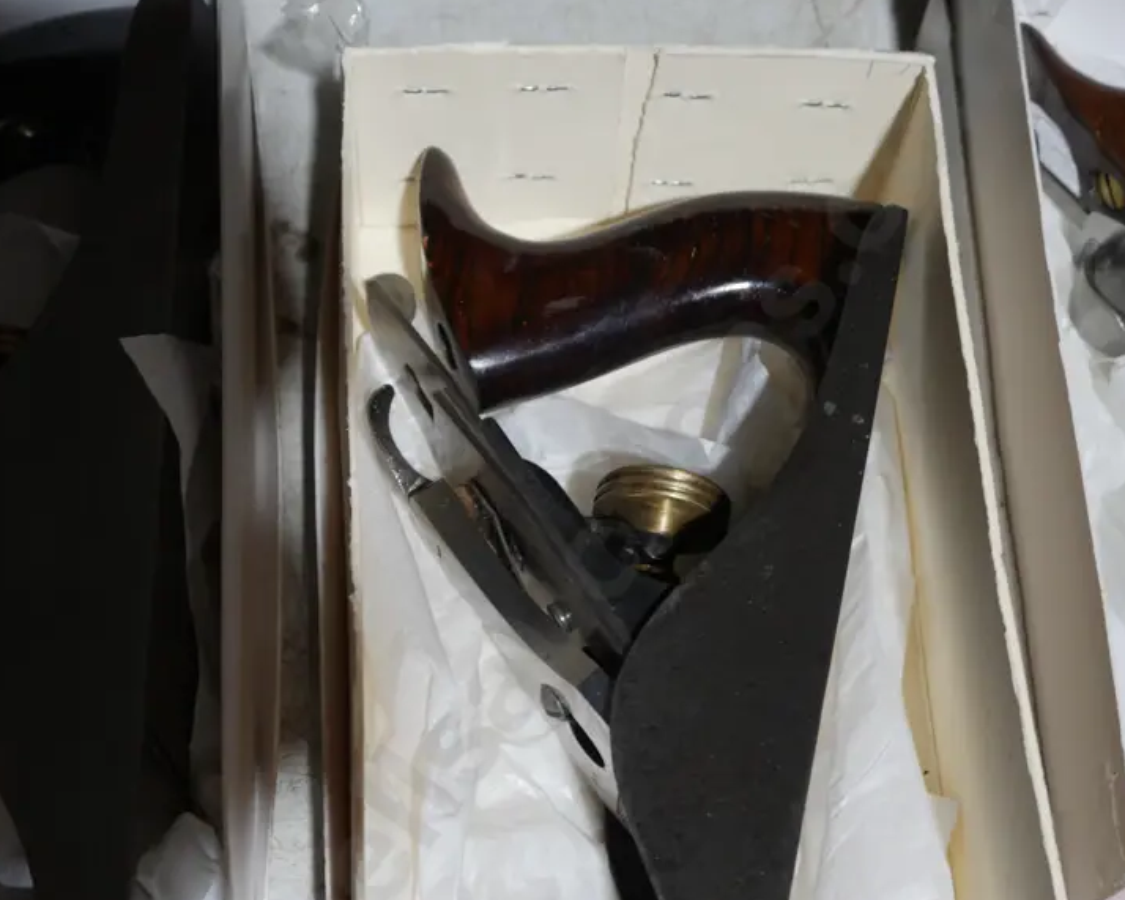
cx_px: 560
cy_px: 615
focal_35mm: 56
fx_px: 1864
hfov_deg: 33.6
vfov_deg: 26.9
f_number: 5
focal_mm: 20
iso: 400
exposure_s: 1/60
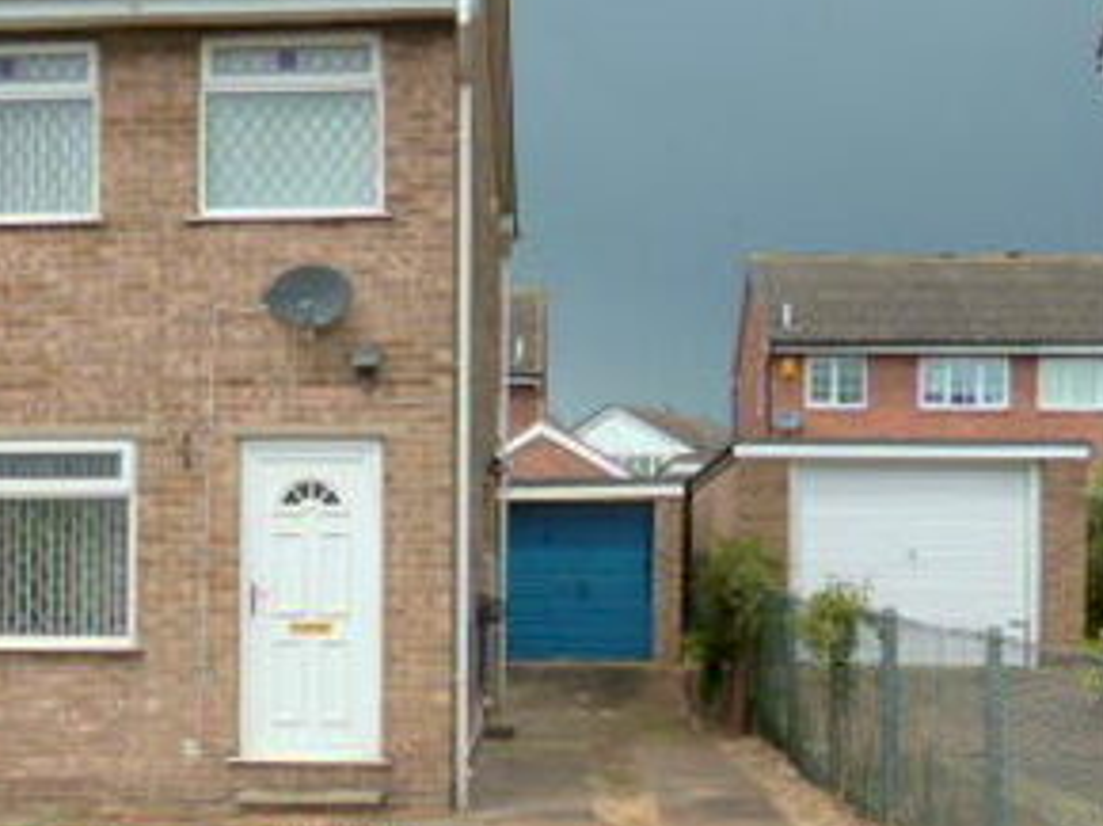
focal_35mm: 58
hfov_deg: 33.0
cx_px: 384
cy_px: 603
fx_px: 1847
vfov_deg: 25.0
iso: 100
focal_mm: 4.3
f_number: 2.5
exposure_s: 1/800
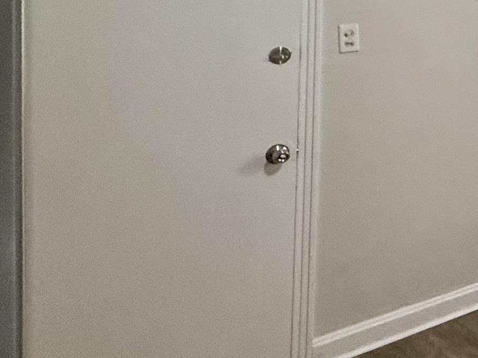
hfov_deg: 24.0
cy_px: -13
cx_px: 812
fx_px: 663
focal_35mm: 48
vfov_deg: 28.2
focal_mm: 2.22
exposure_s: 1/120
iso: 320
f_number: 2.2
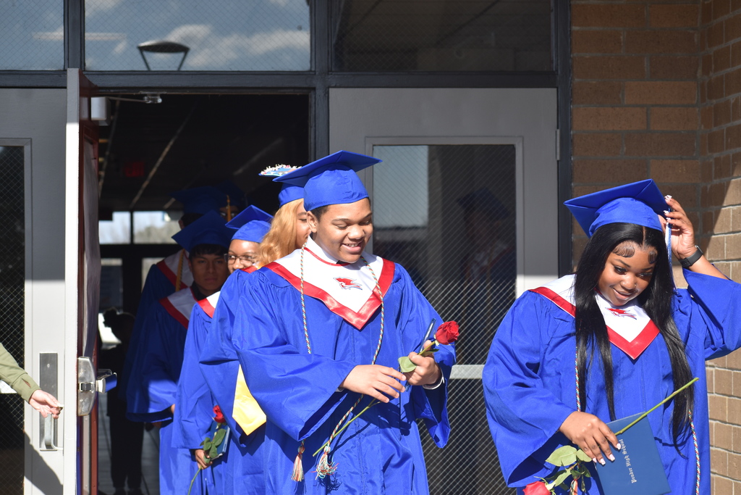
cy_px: 248
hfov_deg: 15.2
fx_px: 2779
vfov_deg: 10.2
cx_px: 370
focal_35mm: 135
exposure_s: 1/640
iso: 200
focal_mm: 90
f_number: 6.3
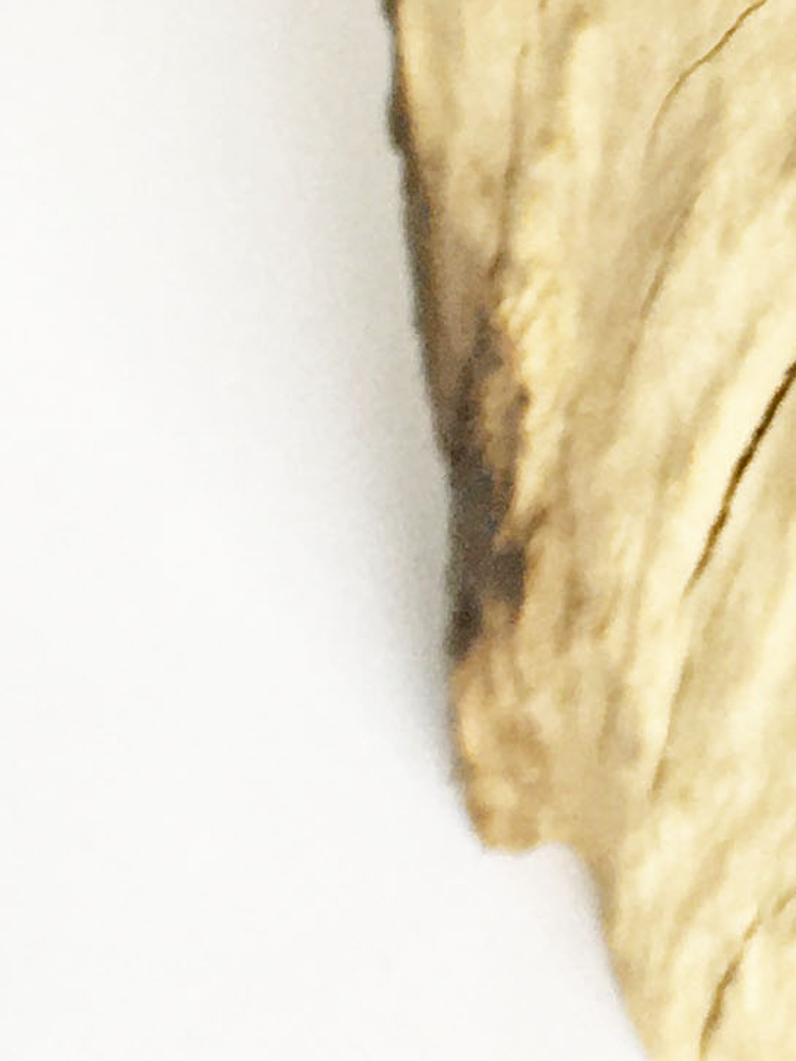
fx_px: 4933
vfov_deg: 11.5
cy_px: -776
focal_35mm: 161
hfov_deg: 8.5
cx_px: 1834
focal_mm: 4.15
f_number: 2.2
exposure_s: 1/100
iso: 40
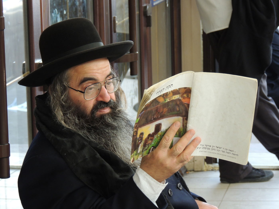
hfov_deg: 10.7
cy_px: 104
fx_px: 1491
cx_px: 140
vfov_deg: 8.0
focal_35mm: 185
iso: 400
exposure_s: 1/100
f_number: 4.6
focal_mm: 33
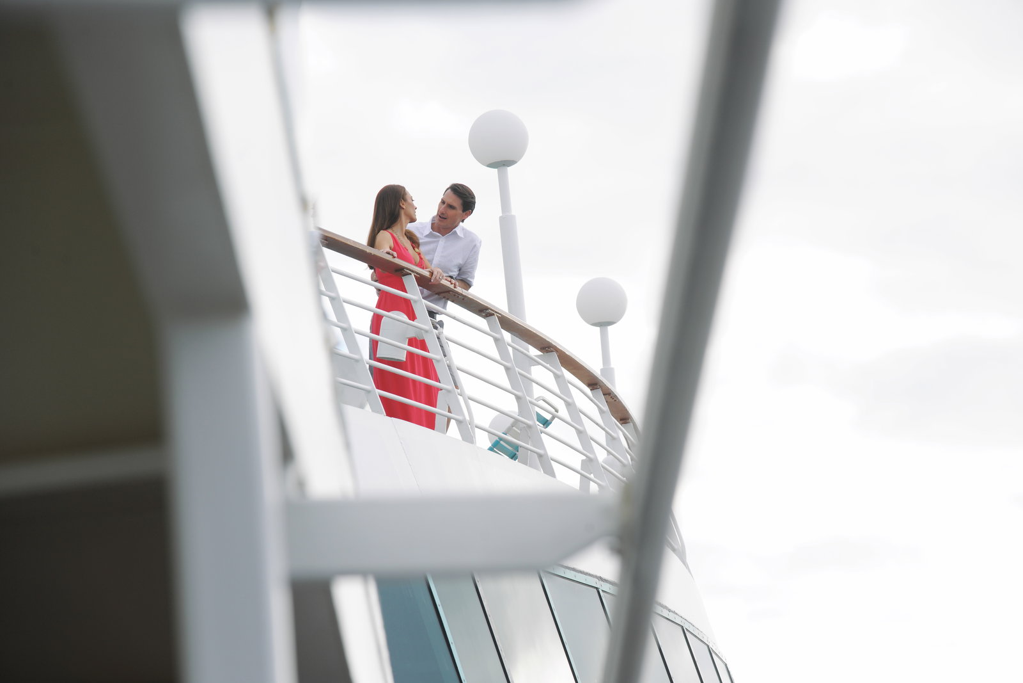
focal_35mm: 185
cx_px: 512
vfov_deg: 7.4
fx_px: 5257
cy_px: 342
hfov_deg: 11.1
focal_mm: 185
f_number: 8
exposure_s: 1/250
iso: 125
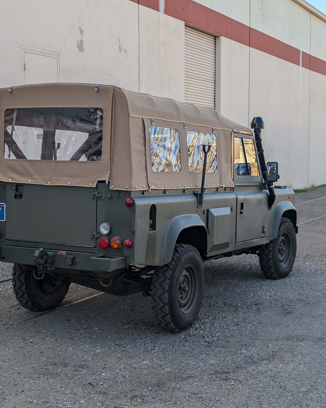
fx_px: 615
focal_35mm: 51
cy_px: 200
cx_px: 163
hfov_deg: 29.7
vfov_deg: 36.7
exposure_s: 1/321
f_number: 1.68
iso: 18
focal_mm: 6.9
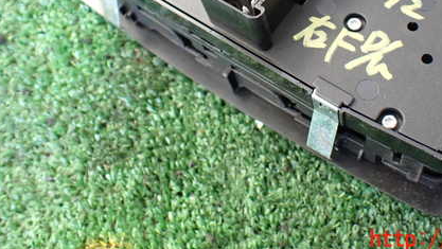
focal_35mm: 47
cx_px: 291
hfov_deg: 43.2
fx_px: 551
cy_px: 15
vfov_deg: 24.6
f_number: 2.3
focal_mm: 5.4
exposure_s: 1/100
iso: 800
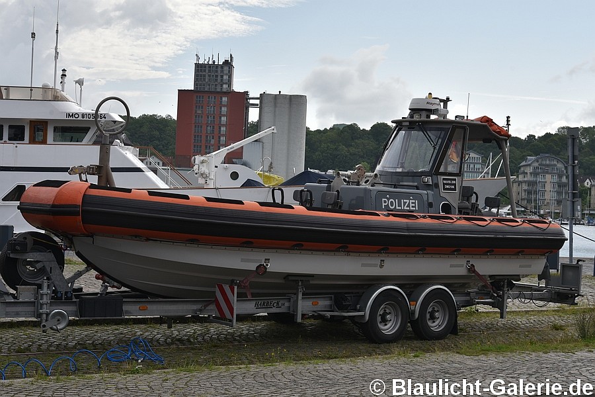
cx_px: 298
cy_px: 198
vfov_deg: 26.0
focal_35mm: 52
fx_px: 859
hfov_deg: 38.2
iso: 200
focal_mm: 52
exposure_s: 1/400
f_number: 10
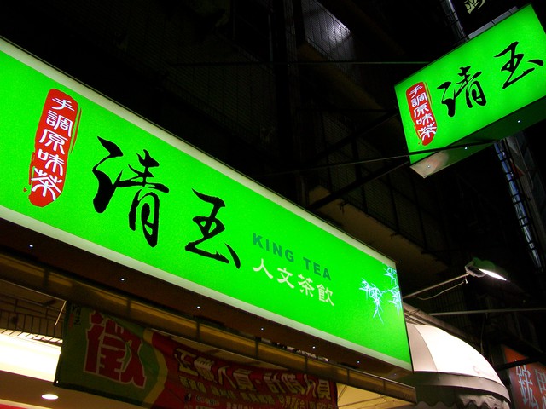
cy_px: 204
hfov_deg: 54.0
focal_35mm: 34
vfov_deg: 41.8
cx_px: 273
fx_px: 536
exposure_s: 1/60
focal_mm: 6.1
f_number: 2.7
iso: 128
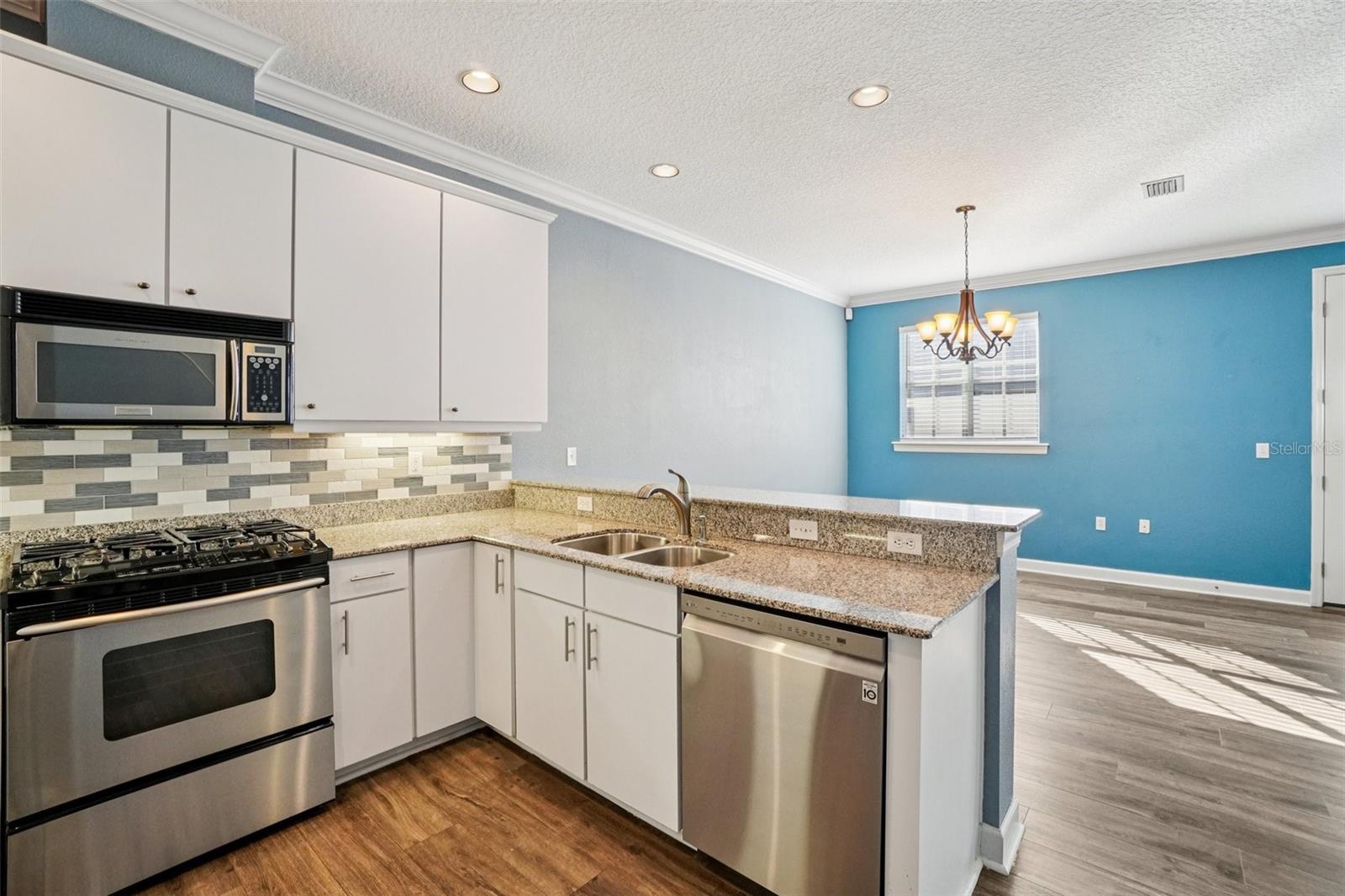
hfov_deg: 100.4
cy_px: 448
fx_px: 560
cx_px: 672
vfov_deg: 77.3
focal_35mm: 15
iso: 400
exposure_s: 1/30
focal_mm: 10
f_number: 8
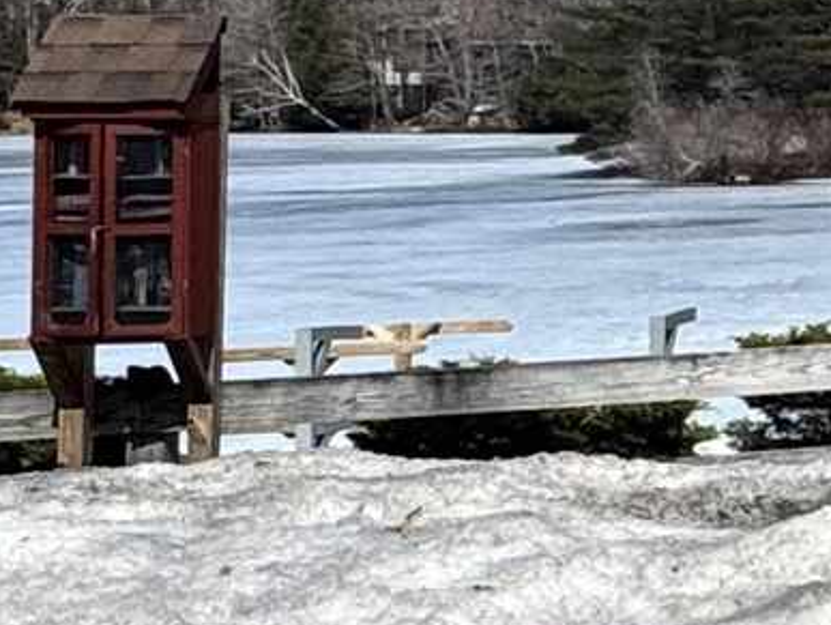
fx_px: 2667
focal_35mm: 111
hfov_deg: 14.1
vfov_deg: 13.2
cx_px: 1799
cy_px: -30
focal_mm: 2.22
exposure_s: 1/3247
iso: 50
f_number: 2.2
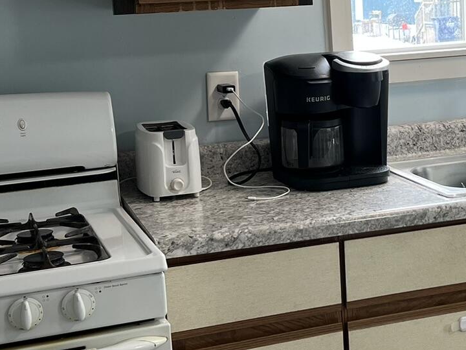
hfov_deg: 25.8
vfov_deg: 19.8
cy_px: 110
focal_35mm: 74
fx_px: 996
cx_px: 382
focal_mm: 5.7
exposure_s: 1/120
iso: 50
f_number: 1.5
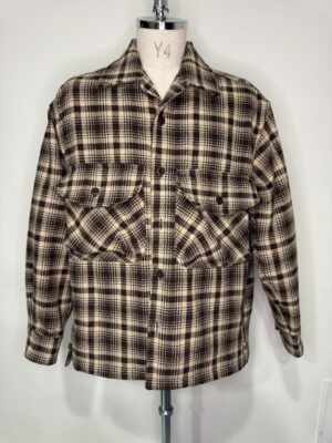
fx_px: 307
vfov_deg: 71.6
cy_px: 222
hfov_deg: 56.8
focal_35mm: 24
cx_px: 166
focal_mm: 6.76
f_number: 1.78
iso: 125
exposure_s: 1/50
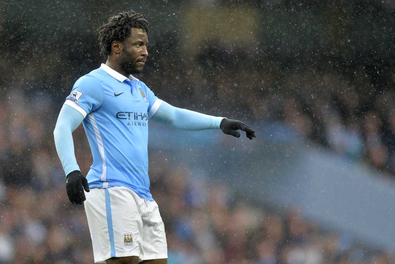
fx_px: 4389
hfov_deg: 5.2
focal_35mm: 400
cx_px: 198
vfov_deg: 3.4
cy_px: 132
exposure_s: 1/3200
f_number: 2.8
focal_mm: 400
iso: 2000
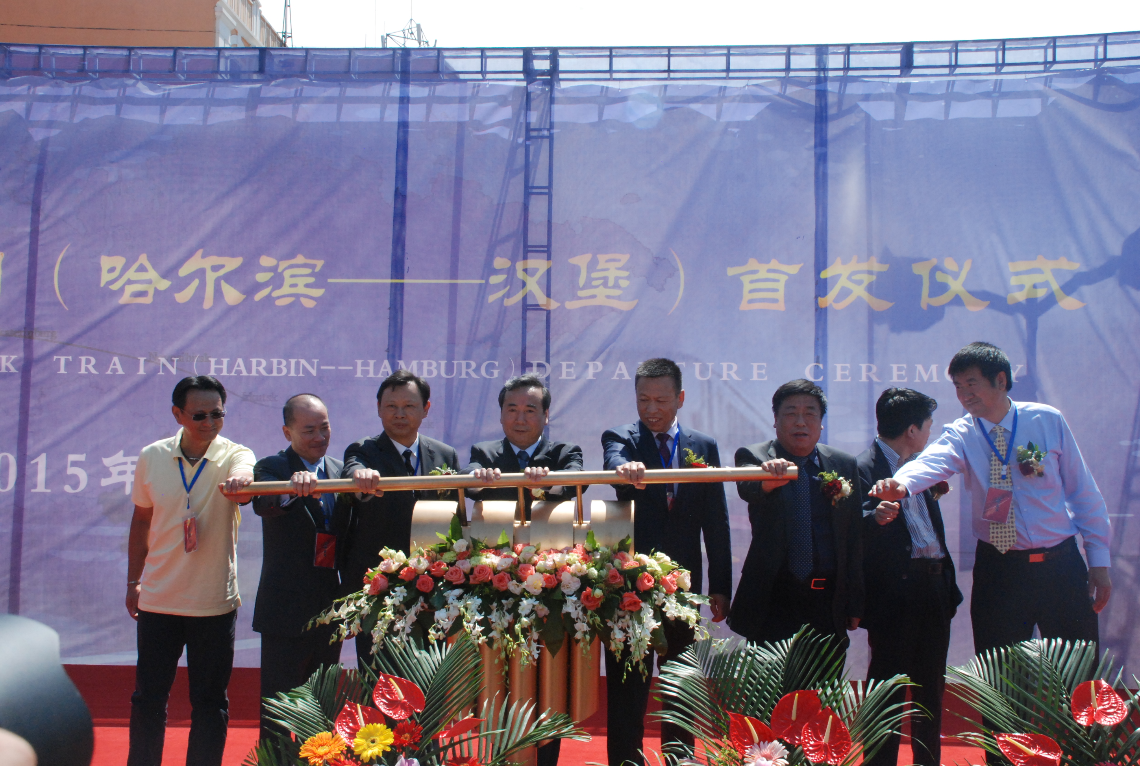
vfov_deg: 34.4
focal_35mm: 39
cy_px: 383
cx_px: 570
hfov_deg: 49.5
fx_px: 1238
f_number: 11
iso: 1000
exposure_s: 1/500
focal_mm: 26
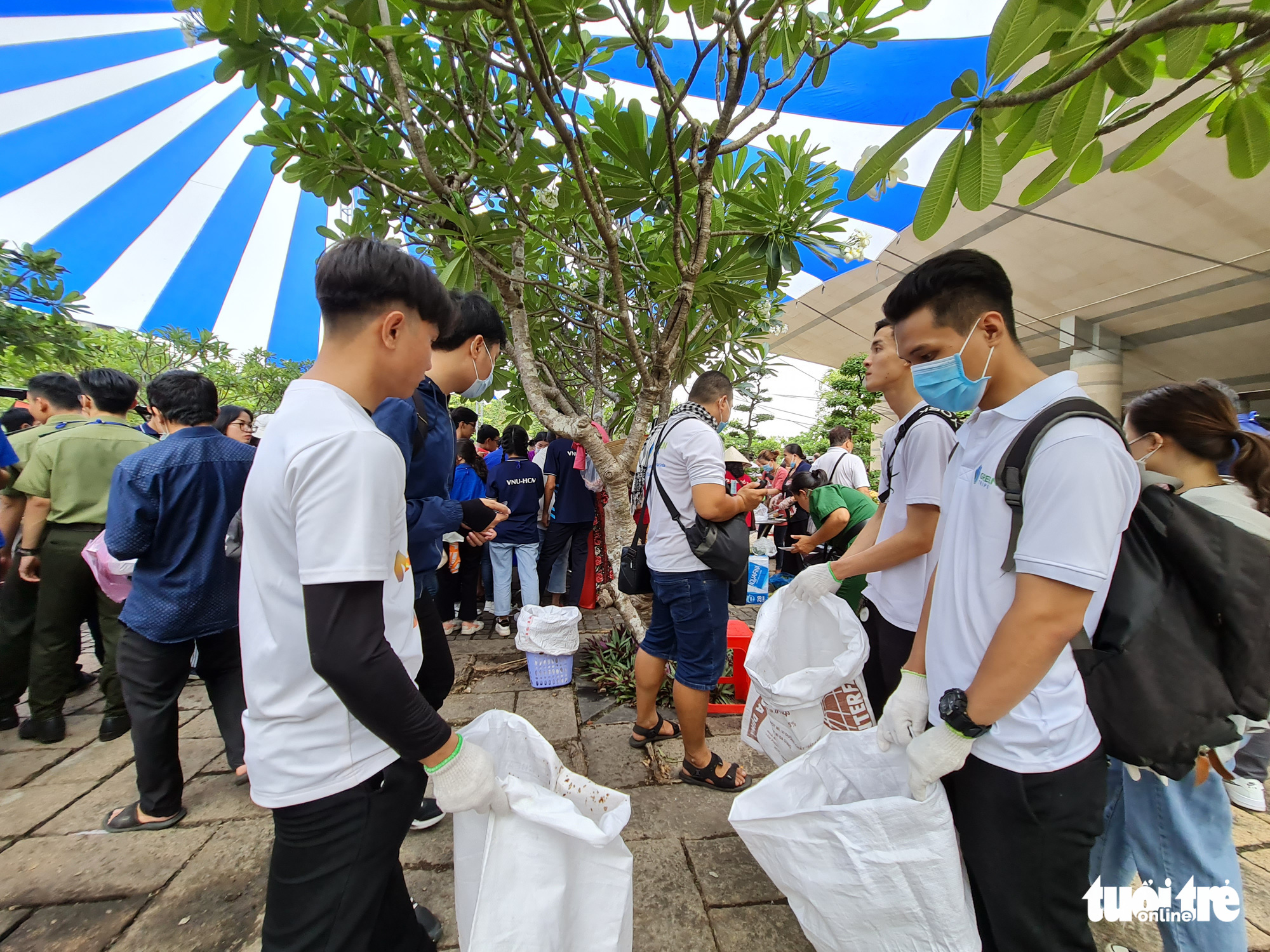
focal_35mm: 13
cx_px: 635
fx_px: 477
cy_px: 476
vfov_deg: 89.9
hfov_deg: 106.2
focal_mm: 2.2
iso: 64
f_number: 2.2
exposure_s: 1/136
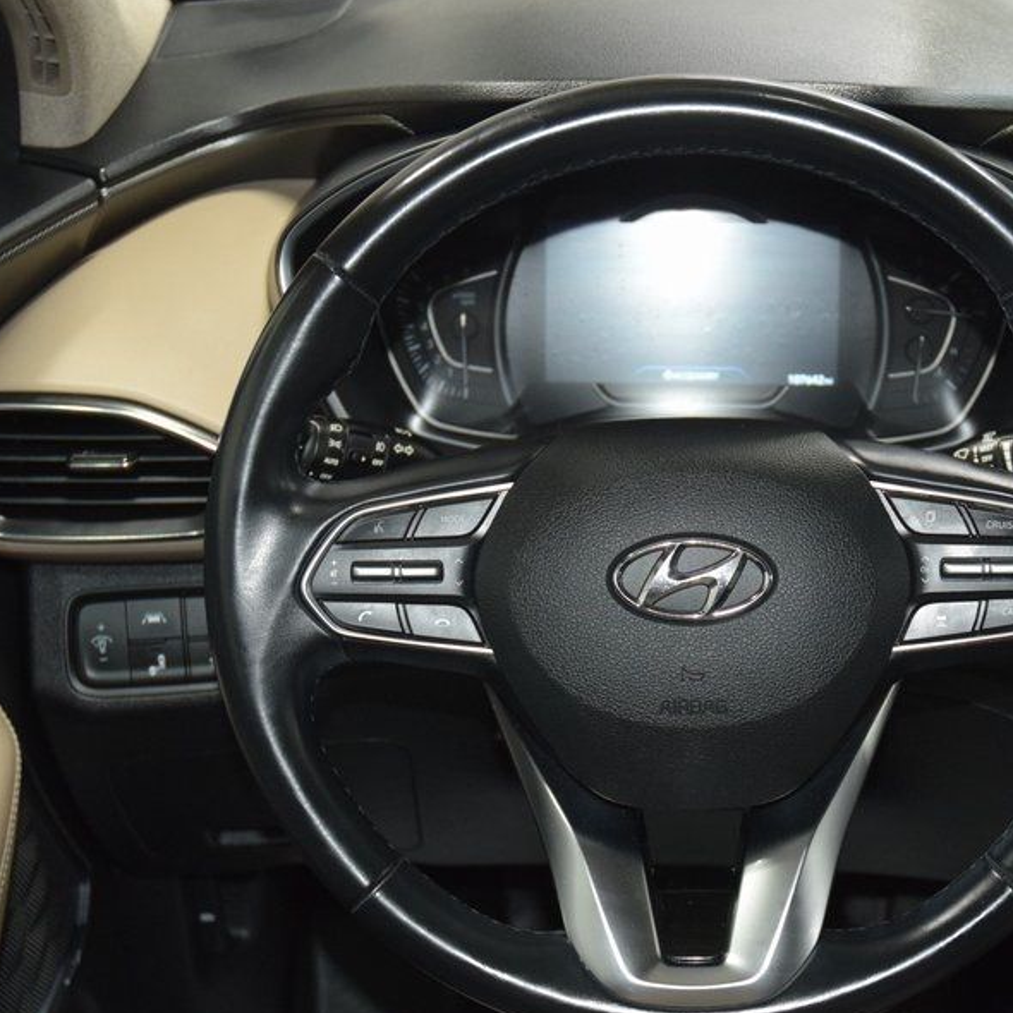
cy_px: 579
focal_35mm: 60
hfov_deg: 28.5
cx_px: 687
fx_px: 1978
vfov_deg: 28.7
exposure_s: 1/40
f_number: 3.8
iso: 1600
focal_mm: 27
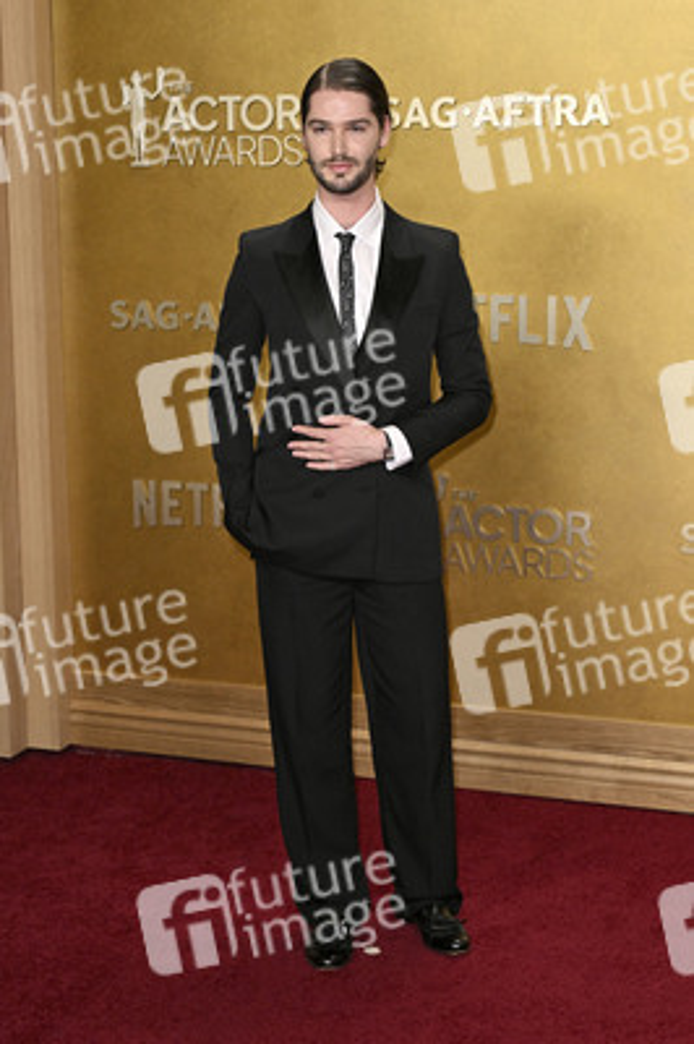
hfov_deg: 25.0
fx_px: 1564
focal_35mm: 54
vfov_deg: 36.9
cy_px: 522
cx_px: 347
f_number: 5.6
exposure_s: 1/320
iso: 2500
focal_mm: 54
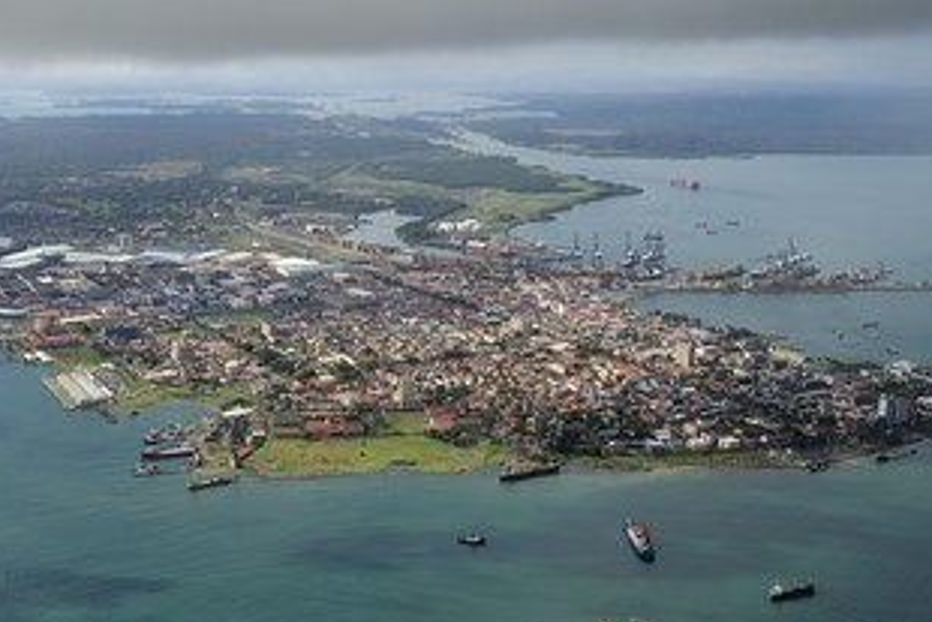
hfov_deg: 42.6
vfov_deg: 29.3
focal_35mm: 46
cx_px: 382
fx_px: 1191
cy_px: 319
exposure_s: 1/500
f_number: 10
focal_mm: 34
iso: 200
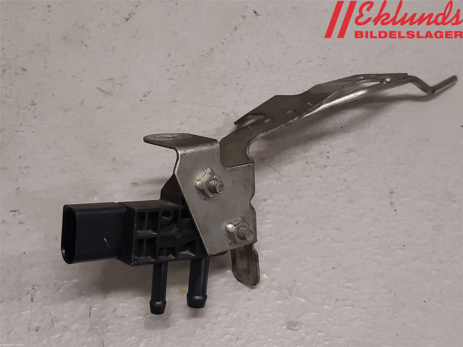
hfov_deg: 67.3
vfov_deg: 53.1
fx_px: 348
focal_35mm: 26
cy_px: 174
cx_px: 232
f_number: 1.7
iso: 100
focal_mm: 3.93
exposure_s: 1/50
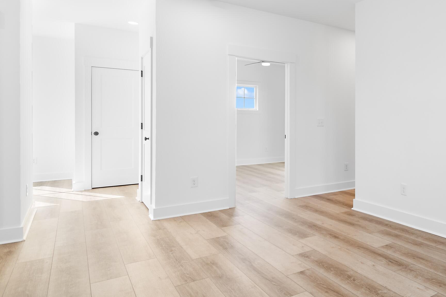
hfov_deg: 63.7
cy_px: 124
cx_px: 354
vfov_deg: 49.3
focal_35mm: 26
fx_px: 322
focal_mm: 10
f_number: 4.5
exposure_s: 1/30
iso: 100
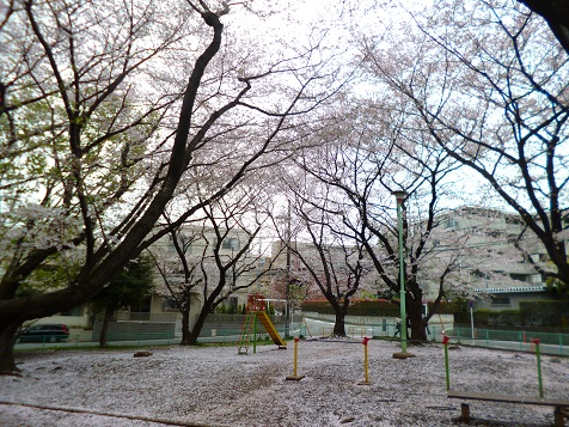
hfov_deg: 71.6
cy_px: 214
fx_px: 394
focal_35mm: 24
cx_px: 284
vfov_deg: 56.8
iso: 100
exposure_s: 1/250
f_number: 2.5
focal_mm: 4.3
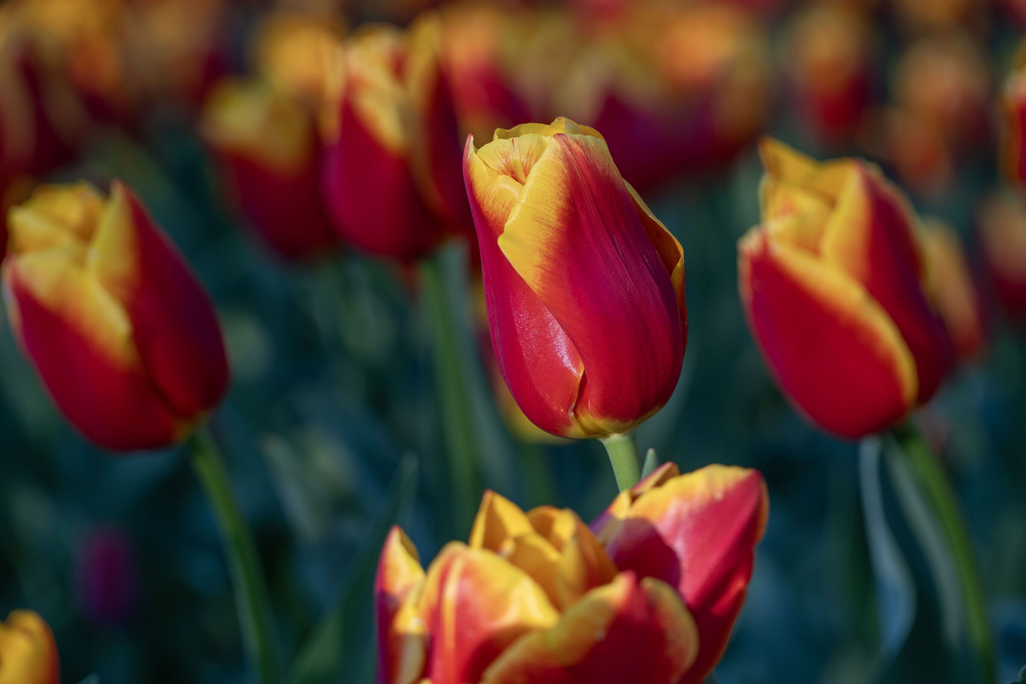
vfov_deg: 8.7
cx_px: 513
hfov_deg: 13.0
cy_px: 342
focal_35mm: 158
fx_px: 4488
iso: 100
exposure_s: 1/100
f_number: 4.5
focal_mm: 105
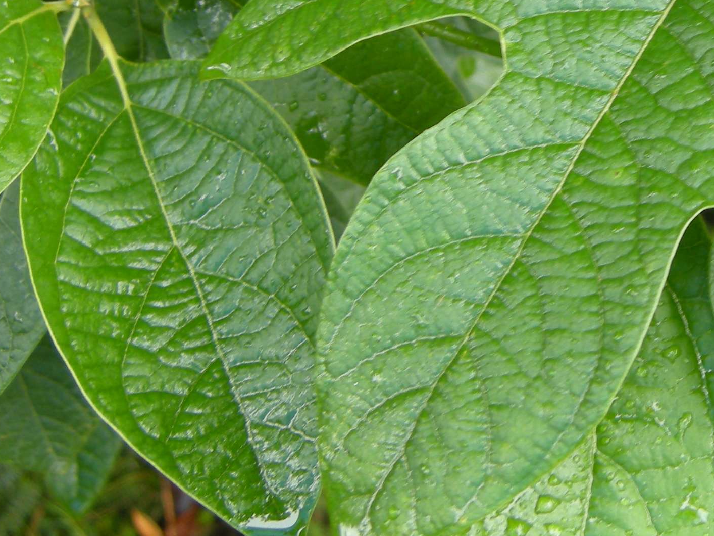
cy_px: 115
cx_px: 728
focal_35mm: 99
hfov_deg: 19.2
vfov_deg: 14.9
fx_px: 2042
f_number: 3
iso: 64
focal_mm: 7.5
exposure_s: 1/46
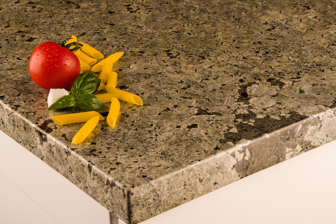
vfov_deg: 12.8
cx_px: 159
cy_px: 118
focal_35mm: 107
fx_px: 999
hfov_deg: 19.1
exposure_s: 30
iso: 64
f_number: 18
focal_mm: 98
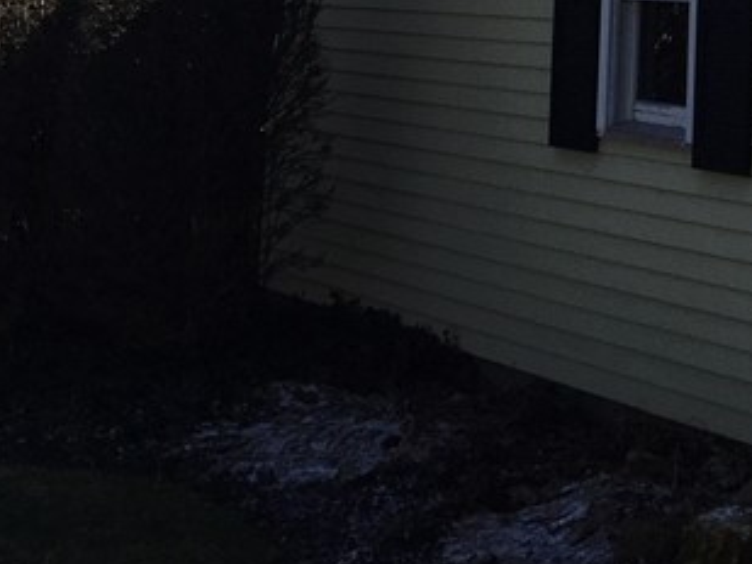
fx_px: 2086
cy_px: -238
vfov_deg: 14.5
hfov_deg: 18.9
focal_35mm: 96
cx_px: 983
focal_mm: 4.15
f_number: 2.2
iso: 25
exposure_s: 1/2137
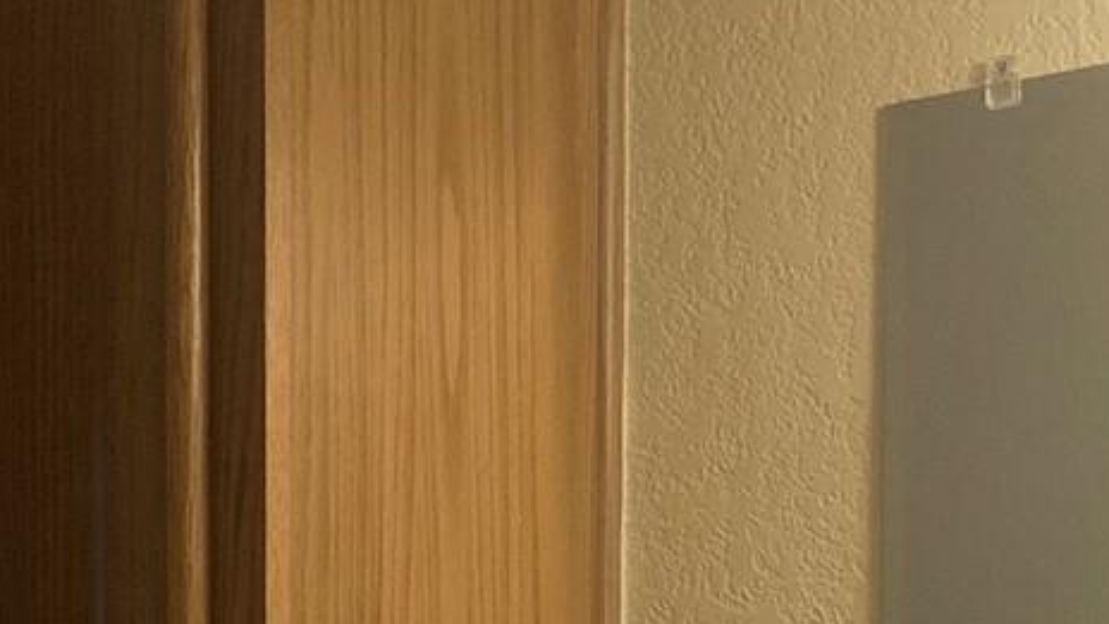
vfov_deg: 8.9
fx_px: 3676
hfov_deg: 16.7
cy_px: 1411
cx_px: -84
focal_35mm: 125
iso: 25
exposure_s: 1/203
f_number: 1.8
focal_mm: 4.25
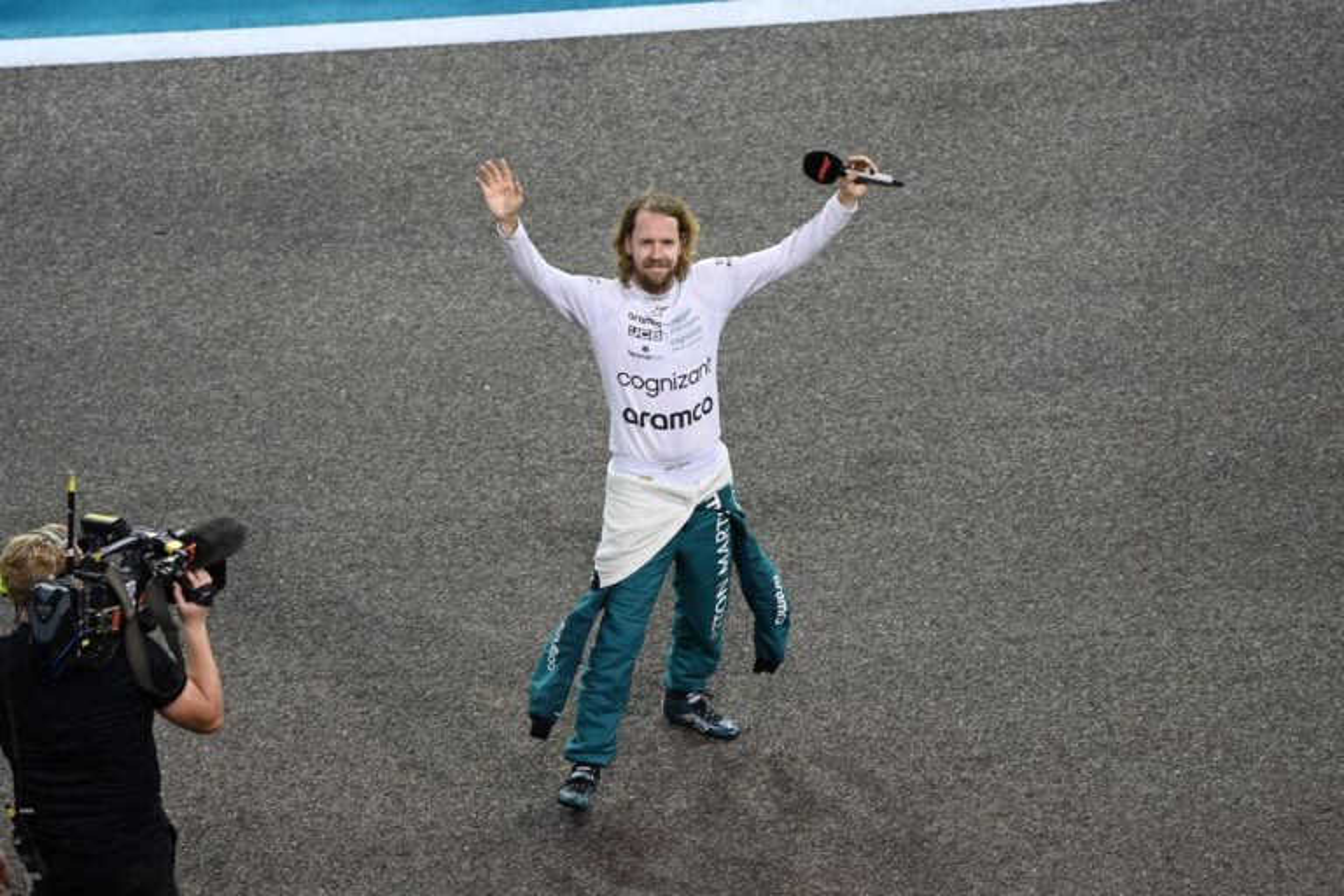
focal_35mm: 330
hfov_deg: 6.2
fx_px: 12319
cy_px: 448
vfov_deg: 4.2
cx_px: 672
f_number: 5.6
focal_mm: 330
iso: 2500
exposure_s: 1/250
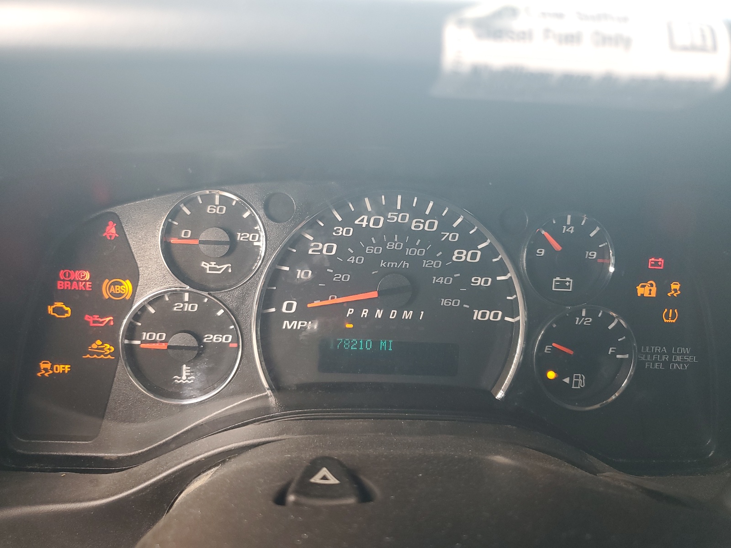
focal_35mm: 26
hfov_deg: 67.3
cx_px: 366
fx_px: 549
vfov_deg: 53.1
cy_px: 274
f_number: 1.5
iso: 65
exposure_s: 1/60.2
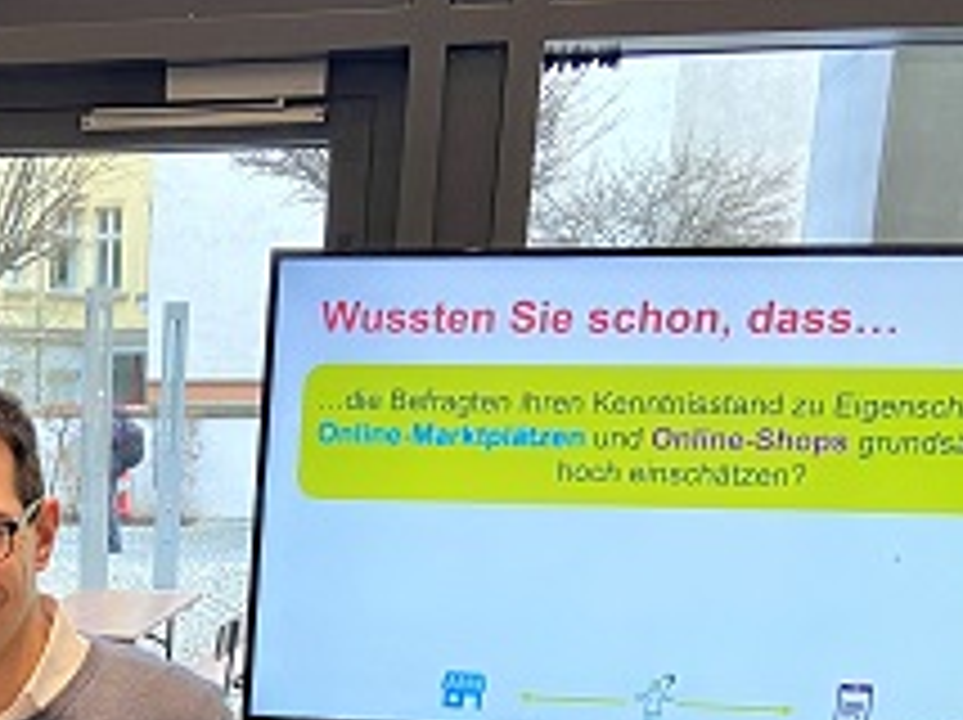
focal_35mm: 73
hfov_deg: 24.9
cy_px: 927
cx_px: -86
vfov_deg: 18.7
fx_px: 2029
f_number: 1.8
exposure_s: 1/48
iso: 125
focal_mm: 4.25
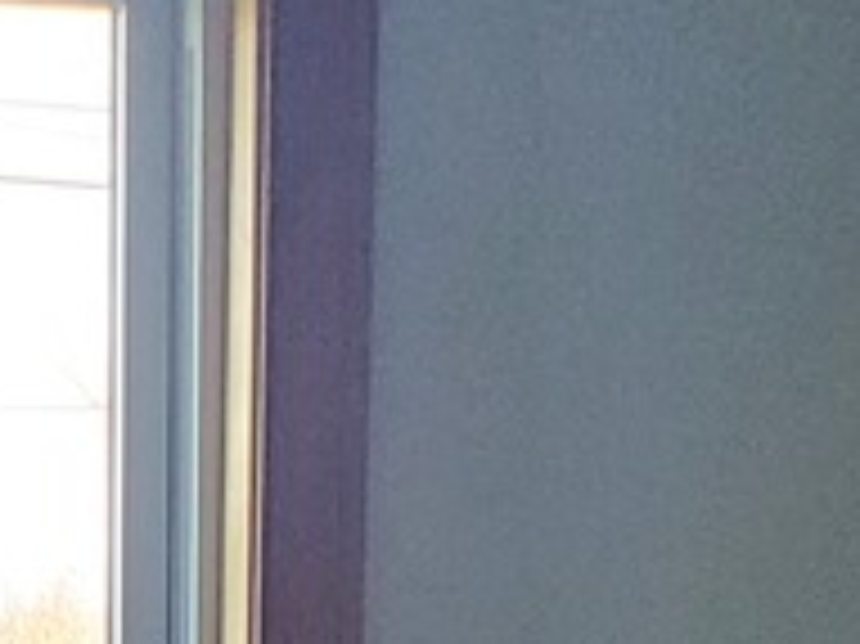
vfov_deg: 7.2
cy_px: 1446
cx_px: 113
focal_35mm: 196
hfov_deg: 10.1
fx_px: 4866
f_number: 2.4
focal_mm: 4.3
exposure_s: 1/104
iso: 250
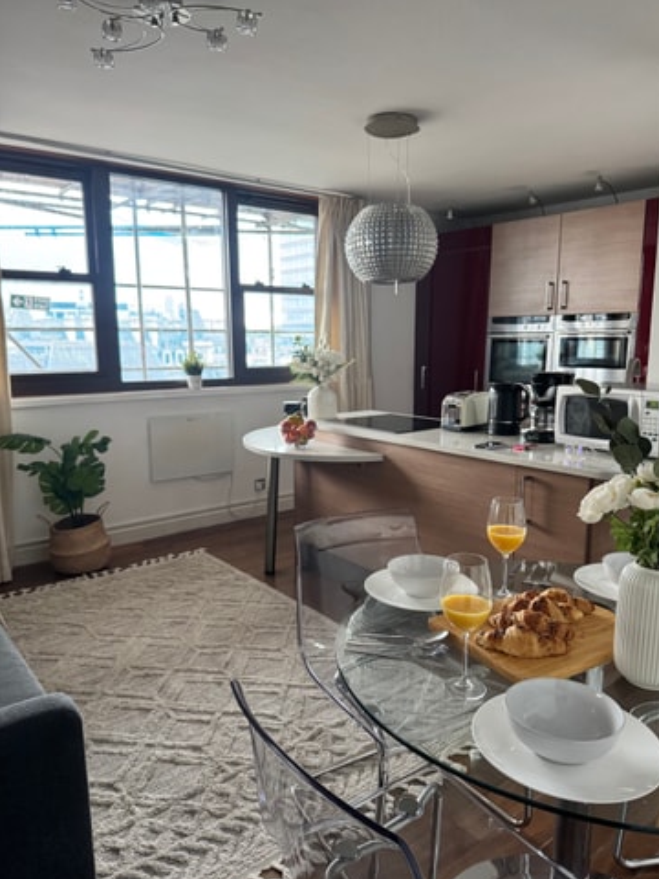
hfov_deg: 54.9
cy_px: 452
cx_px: 340
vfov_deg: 69.4
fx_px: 635
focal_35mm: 25
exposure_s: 1/60
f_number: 1.78
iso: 500
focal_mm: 6.76
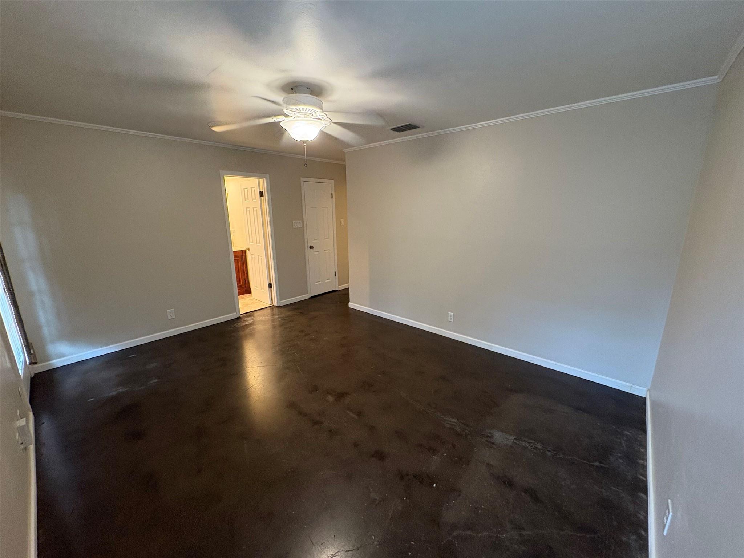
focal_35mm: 14
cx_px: 372
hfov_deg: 102.1
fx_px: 301
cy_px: 279
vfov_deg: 85.7
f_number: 2.2
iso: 400
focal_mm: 2.22
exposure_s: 1/60
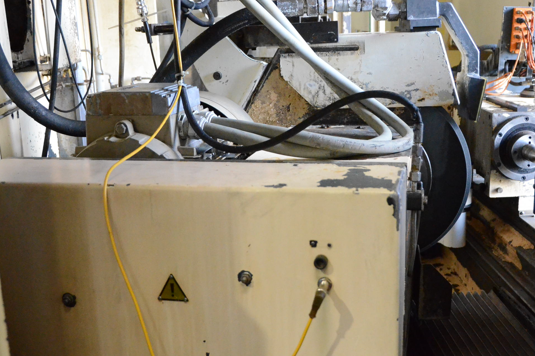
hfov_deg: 42.7
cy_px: 175
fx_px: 684
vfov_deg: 29.2
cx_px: 299
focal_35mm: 46
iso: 6400
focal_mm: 24
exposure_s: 1/320
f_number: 3.8
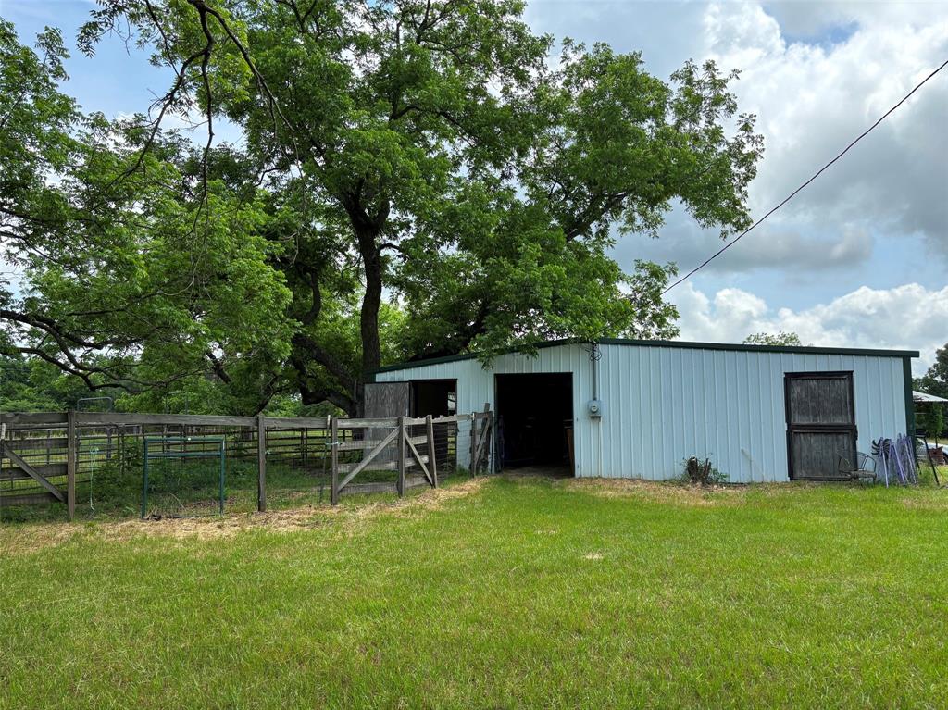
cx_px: 474
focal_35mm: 26
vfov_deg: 53.0
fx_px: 712
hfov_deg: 67.3
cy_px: 355
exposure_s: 1/1164
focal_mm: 5.96
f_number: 1.6
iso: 50
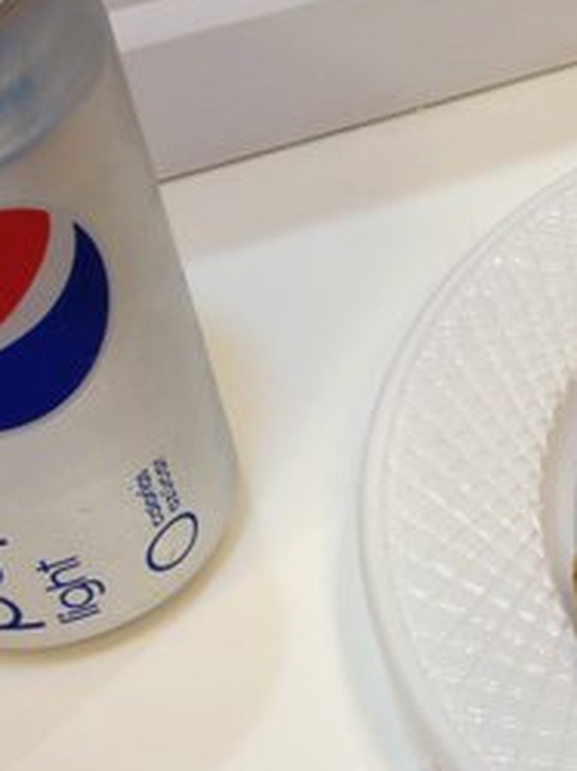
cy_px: 402
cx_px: 562
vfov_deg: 25.0
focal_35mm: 78
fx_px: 1737
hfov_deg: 18.4
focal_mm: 4.13
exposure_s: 1/24
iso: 50
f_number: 2.4
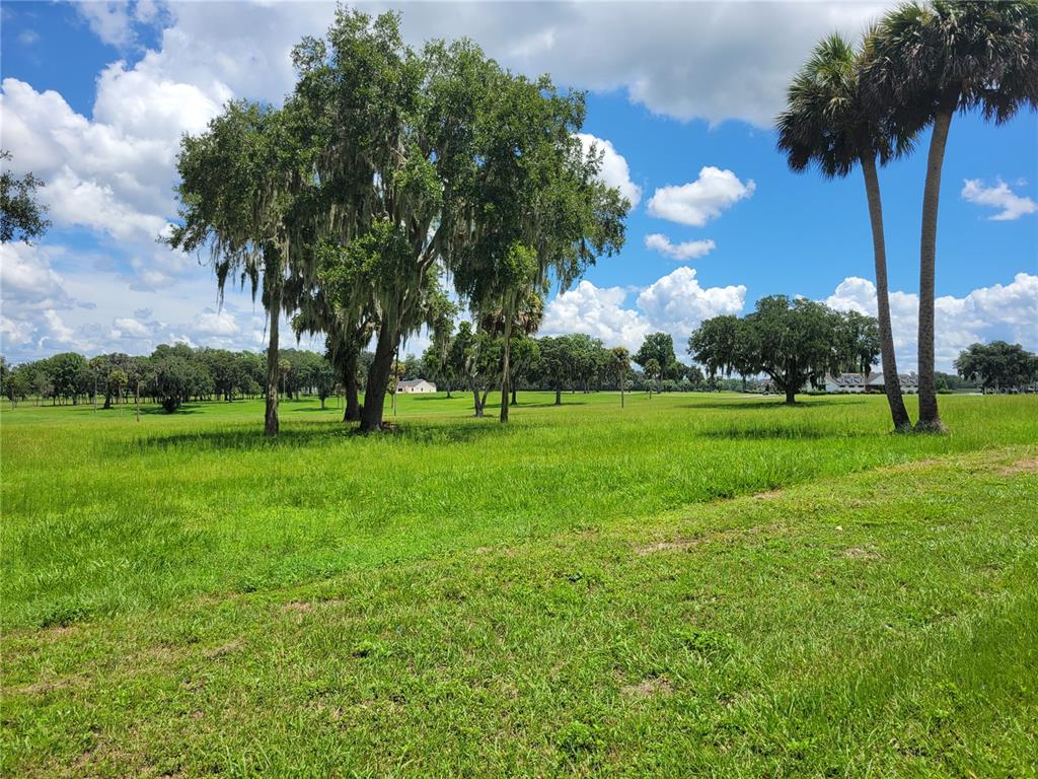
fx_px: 780
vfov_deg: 53.1
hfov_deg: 67.3
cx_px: 519
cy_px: 390
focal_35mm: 26
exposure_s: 1/2730
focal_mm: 5.4
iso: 40
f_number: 1.8
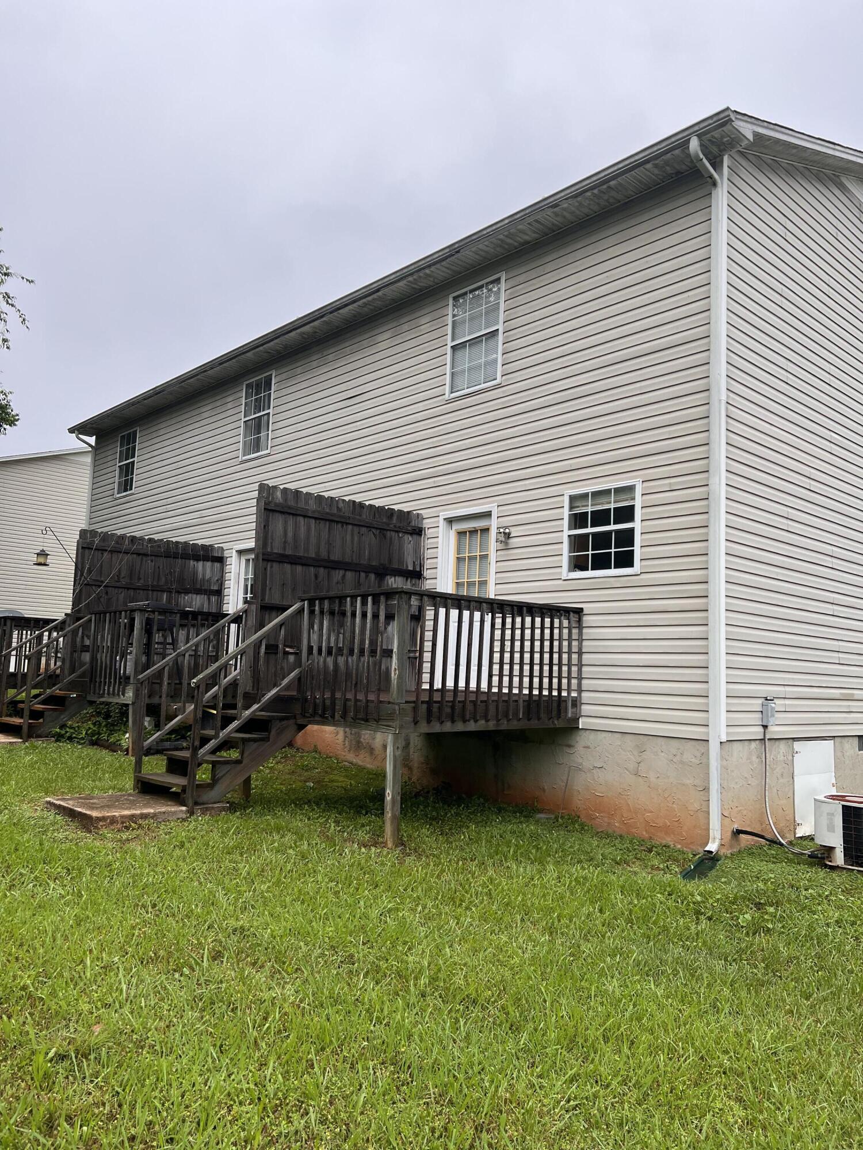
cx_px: 432
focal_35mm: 26
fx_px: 864
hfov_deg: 53.1
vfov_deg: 67.3
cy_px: 575
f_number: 1.5
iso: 50
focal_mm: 5.7
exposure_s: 1/1209
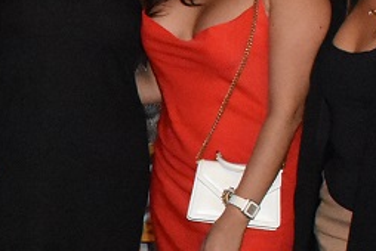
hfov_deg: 14.5
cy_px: 227
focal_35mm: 127
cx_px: -261
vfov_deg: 10.8
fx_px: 1328
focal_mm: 18
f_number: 3.5
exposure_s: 1/60
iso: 6400
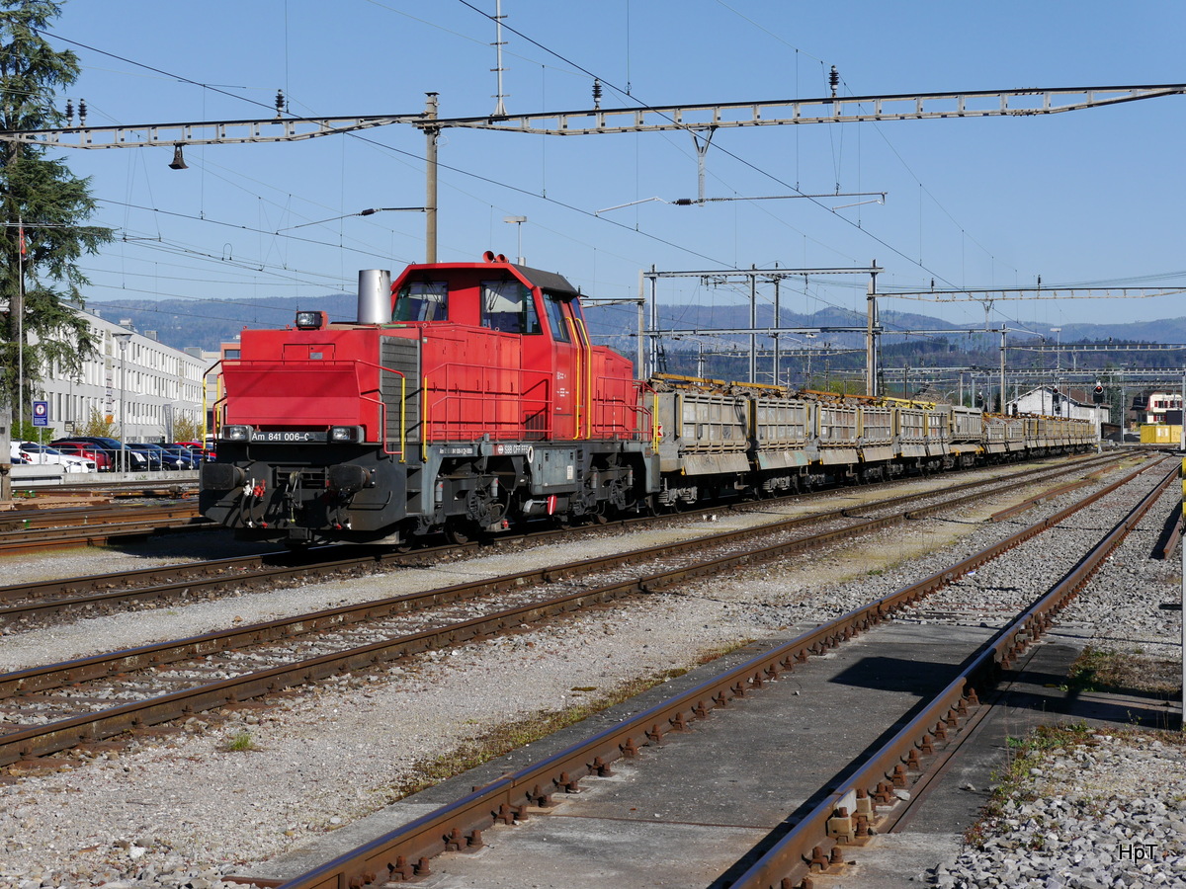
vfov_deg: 22.3
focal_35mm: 66
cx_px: 593
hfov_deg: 29.4
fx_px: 2261
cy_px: 444
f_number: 9
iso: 160
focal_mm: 33
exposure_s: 1/400
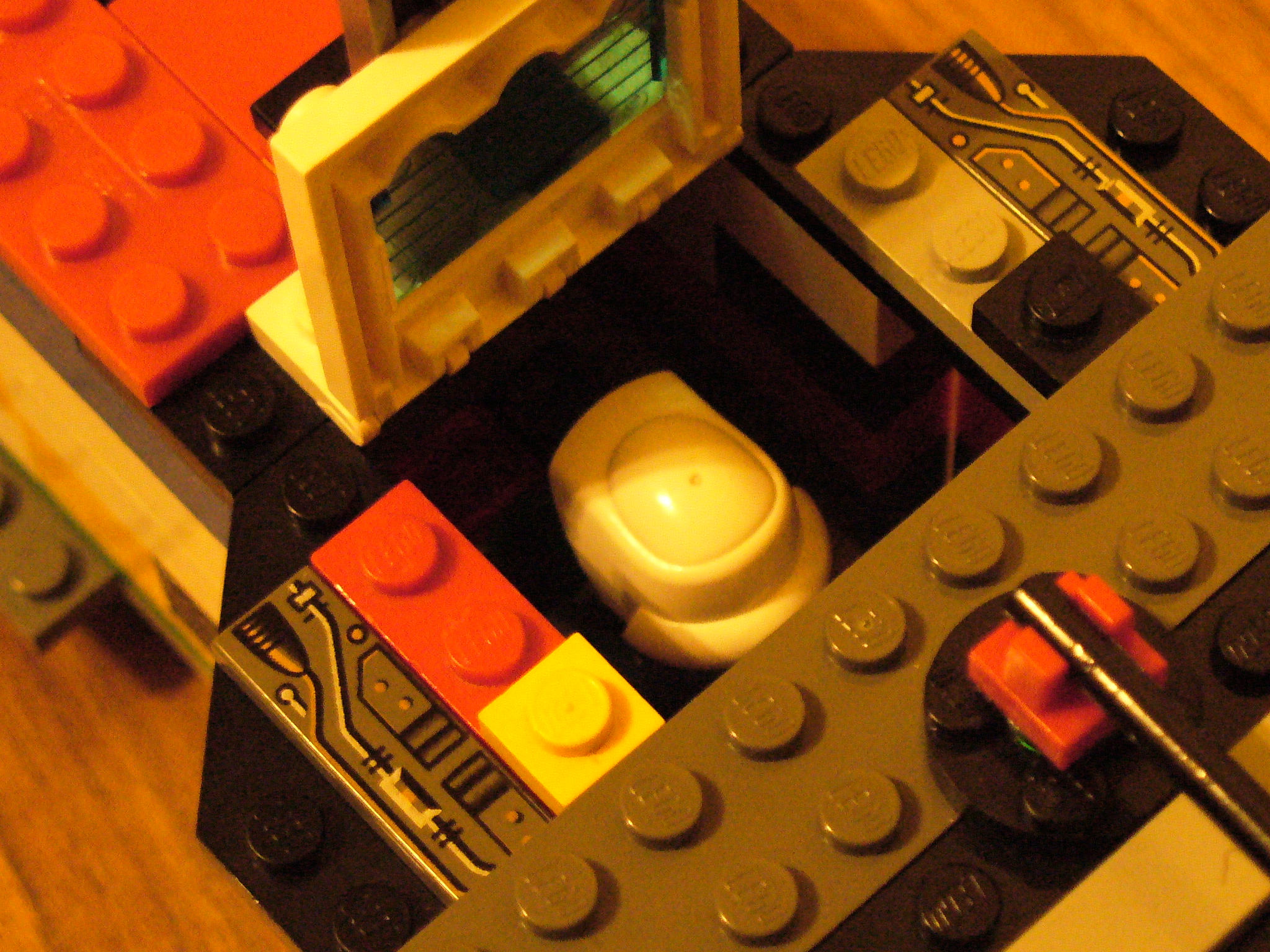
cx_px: 635
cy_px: 476
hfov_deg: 18.4
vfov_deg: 13.8
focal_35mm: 107
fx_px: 3926
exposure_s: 1/8
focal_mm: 12.8
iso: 400
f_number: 3.3
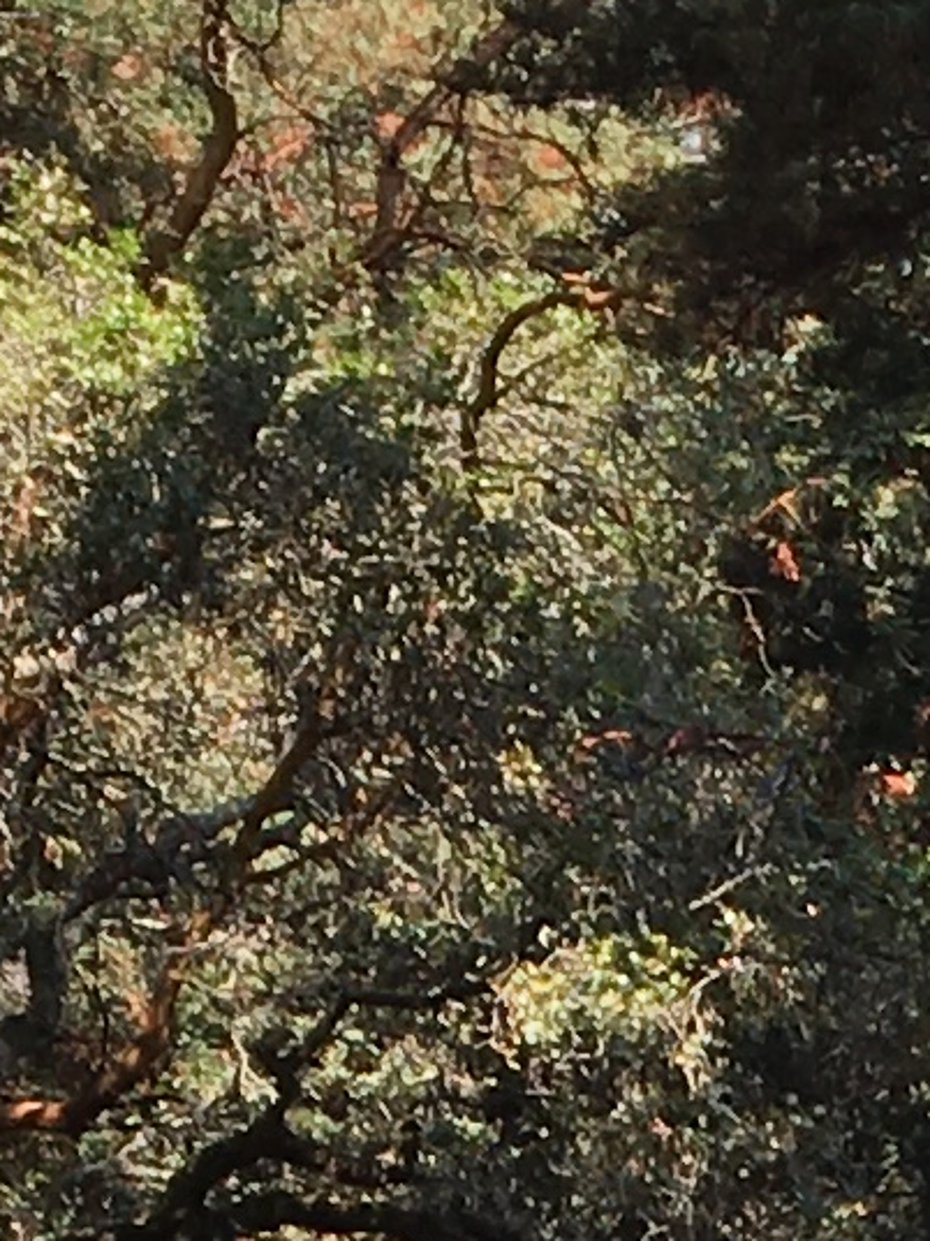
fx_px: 7809
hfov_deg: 6.8
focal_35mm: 218
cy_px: 2859
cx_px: 842
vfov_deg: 8.4
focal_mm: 4.15
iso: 25
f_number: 2.2
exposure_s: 1/403
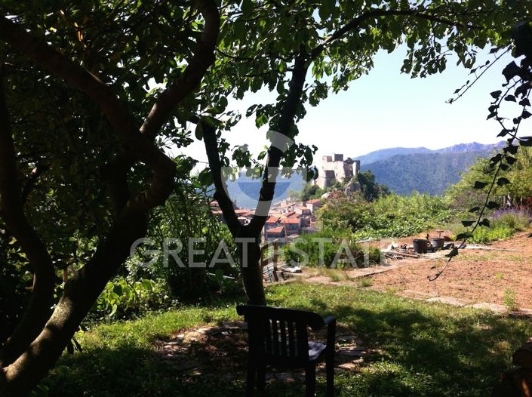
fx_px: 537
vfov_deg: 40.6
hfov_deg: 52.7
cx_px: 266
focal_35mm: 35
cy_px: 198
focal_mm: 3.85
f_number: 2.8
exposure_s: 1/503
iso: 80
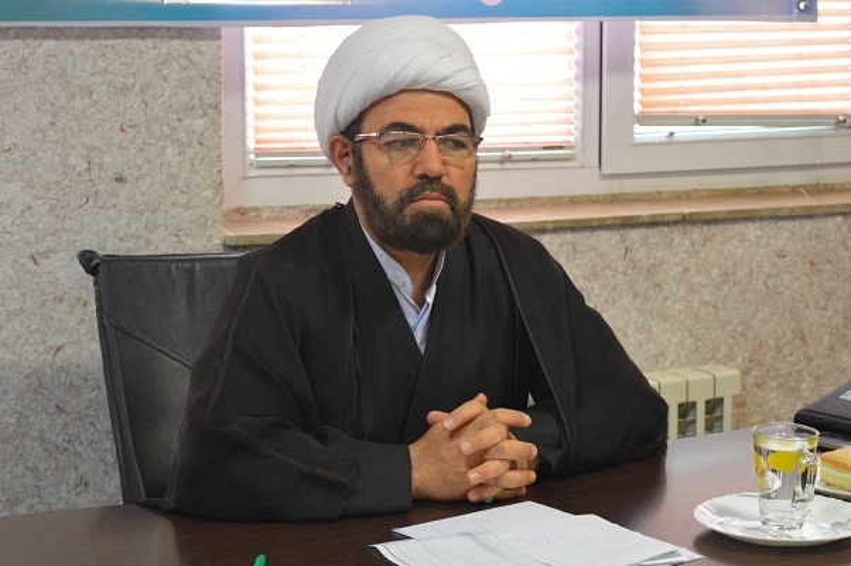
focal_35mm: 82
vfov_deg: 16.5
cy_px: 283
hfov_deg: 24.6
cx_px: 426
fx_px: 1948
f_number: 5.6
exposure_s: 1/80
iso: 3200
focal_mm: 55
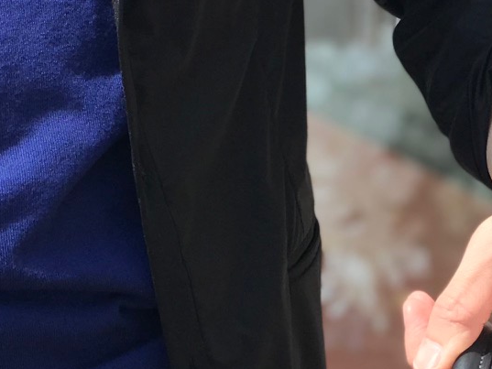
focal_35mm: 214
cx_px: -152
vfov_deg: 6.9
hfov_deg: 9.1
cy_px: -114
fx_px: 3042
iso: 20
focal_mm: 6.6
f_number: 2.8
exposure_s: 1/651
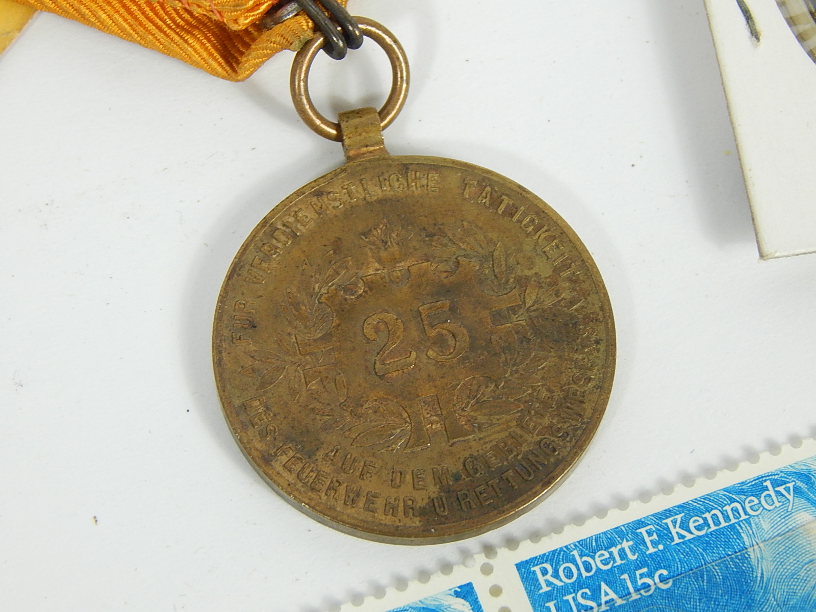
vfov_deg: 10.5
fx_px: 3324
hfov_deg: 14.0
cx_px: 408
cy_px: 306
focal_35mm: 141
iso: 280
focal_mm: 25.3
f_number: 4.9
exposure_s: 1/30
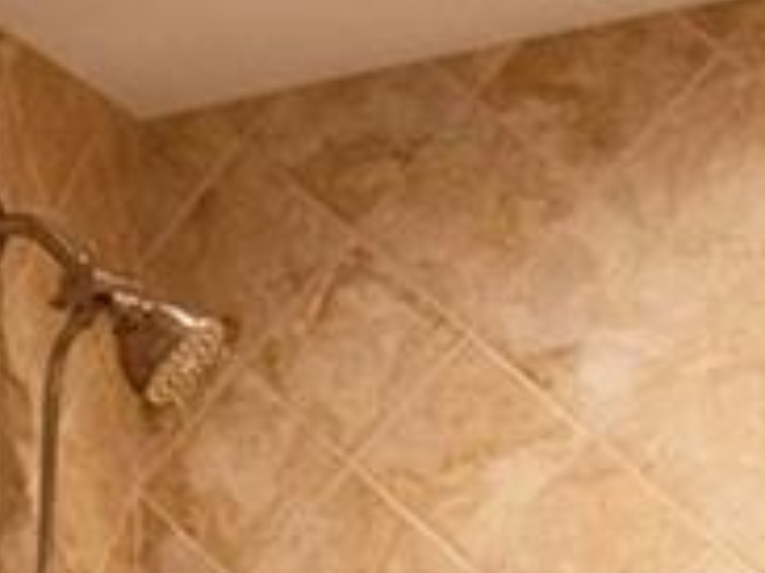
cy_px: 1192
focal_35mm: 126
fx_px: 2783
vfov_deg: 10.6
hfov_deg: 14.1
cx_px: -564
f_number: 8
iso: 400
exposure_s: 1/250
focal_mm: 10
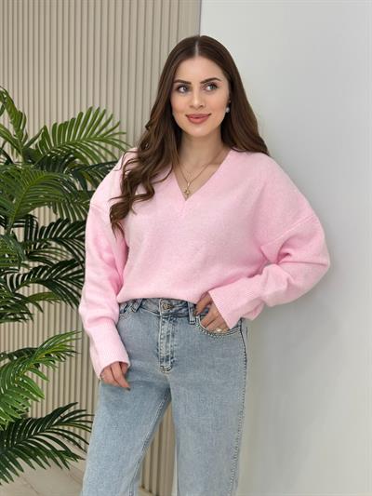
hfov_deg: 30.3
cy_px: 248
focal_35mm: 48
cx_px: 186
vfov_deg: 39.6
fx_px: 687
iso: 80
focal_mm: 6.86
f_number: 1.78
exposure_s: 1/230
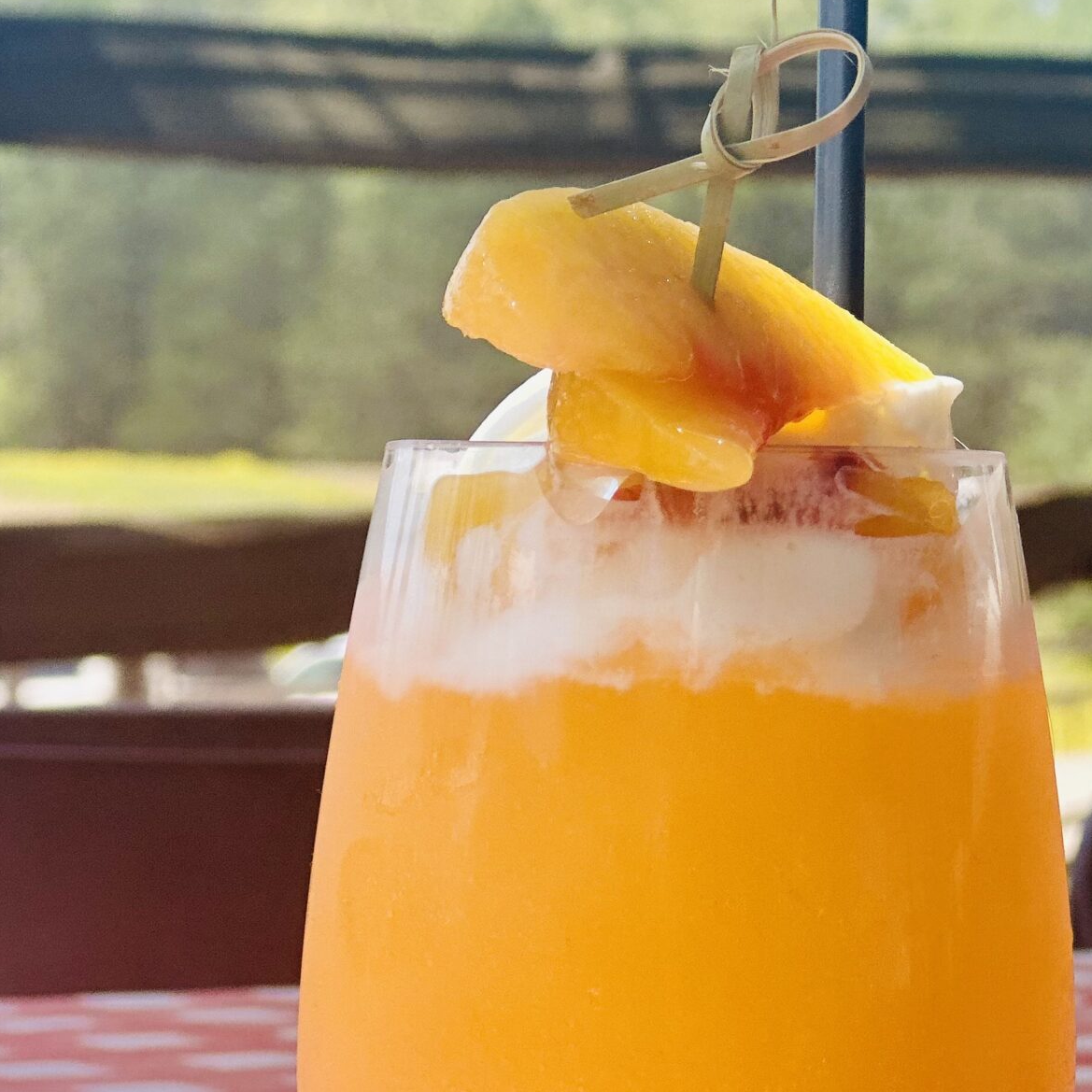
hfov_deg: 11.7
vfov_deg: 11.7
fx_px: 5318
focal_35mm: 149
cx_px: 759
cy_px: 719
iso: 32
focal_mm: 9
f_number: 2.8
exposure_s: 1/481
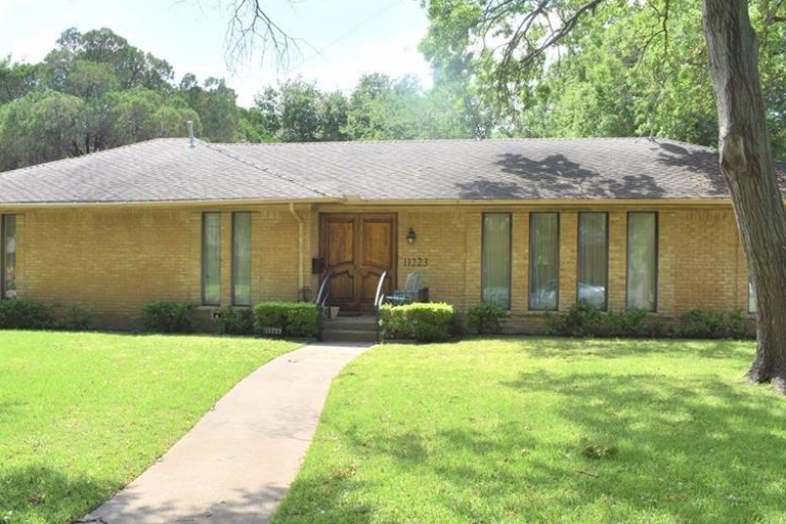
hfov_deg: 53.0
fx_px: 786
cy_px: 280
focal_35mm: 36
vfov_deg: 36.9
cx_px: 341
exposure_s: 1/200
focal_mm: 18
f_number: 7.1
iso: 100
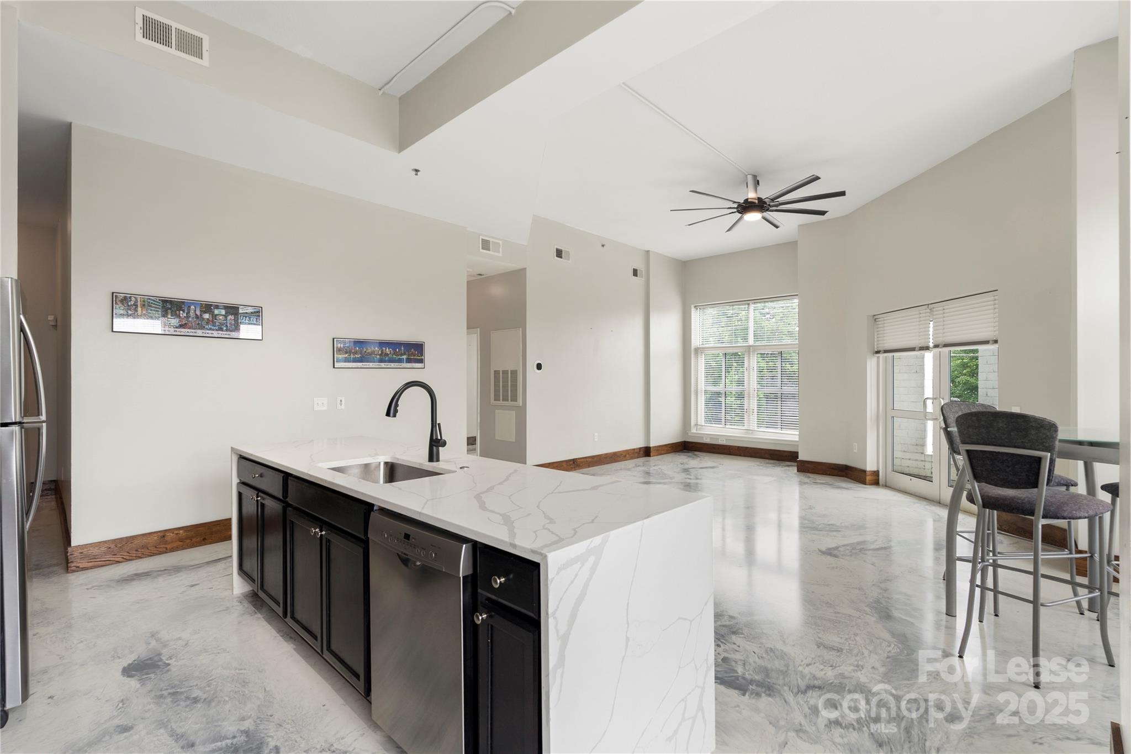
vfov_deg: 73.7
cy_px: 377
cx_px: 566
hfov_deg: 96.7
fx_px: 503
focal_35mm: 16
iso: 500
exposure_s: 1/5
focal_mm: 16
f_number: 8
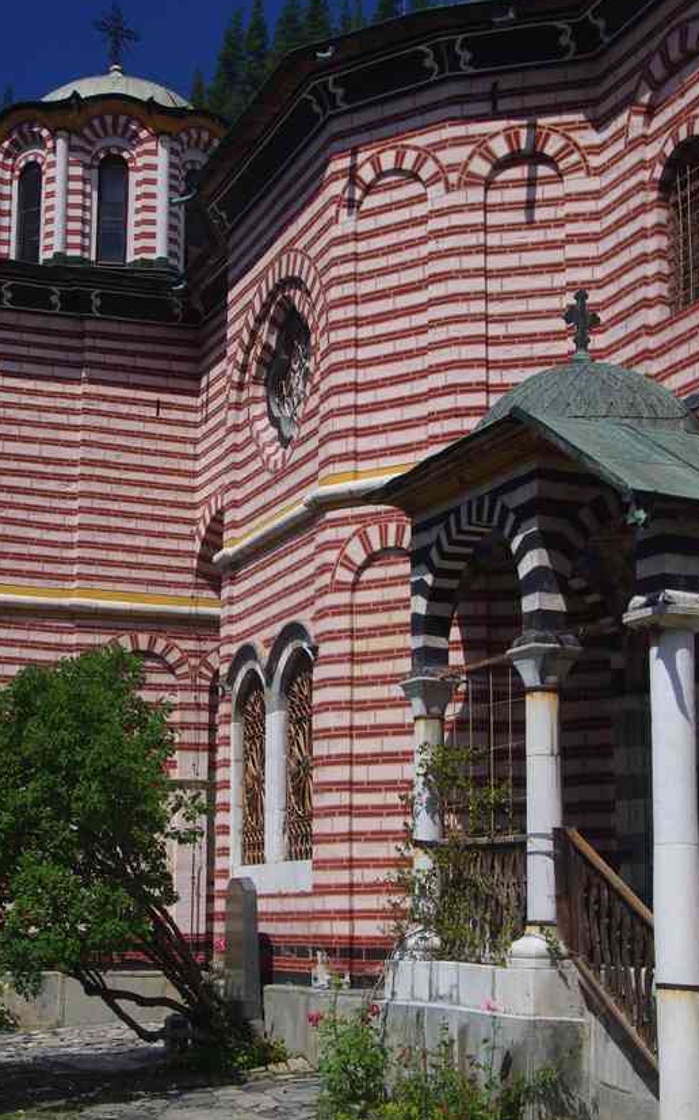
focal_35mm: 53
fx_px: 1616
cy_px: 597
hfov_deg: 24.4
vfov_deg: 38.2
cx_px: 271
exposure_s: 1/125
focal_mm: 29.4
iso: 200
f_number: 11
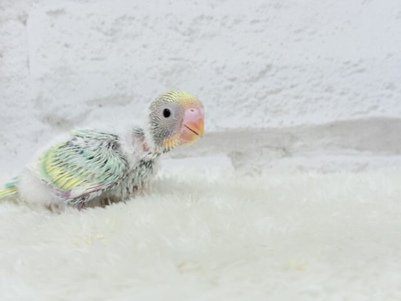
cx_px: 200
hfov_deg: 36.8
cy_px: 150
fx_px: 602
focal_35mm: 52
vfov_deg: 28.0
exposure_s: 1/50
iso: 50
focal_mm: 5.96
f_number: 1.6
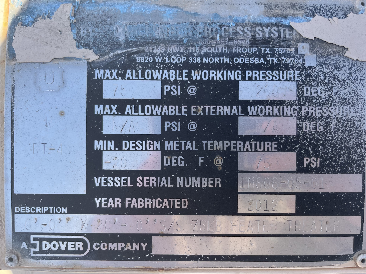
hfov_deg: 67.3
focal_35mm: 26
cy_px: 137
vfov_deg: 53.1
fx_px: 275
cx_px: 183
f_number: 1.6
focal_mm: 5.1
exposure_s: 1/718
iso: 50
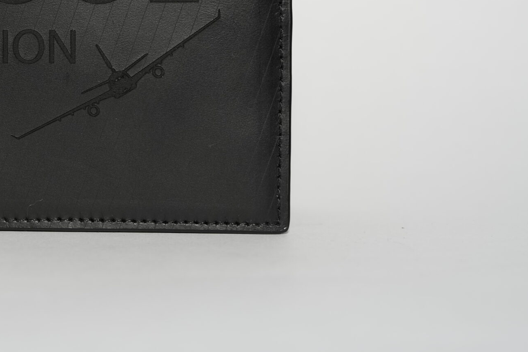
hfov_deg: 20.2
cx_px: 57
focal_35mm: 99
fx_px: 1452
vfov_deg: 13.7
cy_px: 23
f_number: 4
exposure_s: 1/50
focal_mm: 50
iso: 250
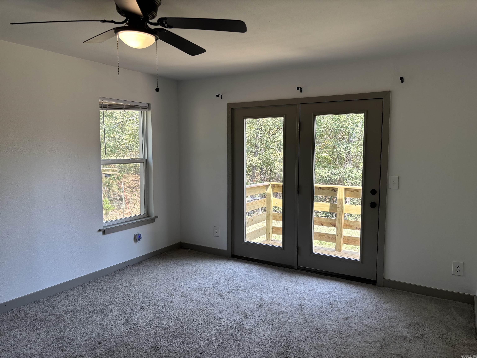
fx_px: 358
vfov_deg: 53.1
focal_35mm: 26
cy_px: 179
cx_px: 238
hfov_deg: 67.3
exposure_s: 1/120
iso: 50
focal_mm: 5.96
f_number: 1.6
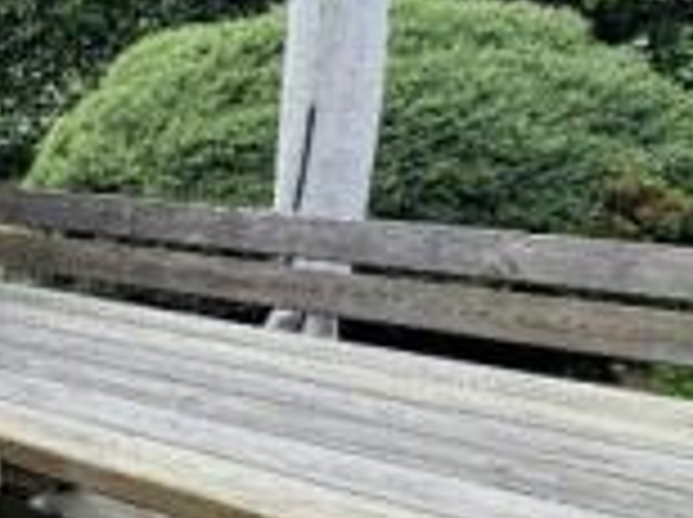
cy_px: 160
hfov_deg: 24.7
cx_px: -425
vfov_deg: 27.2
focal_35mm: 53
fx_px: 1059
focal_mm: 2.22
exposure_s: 1/220
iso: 40
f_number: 2.2
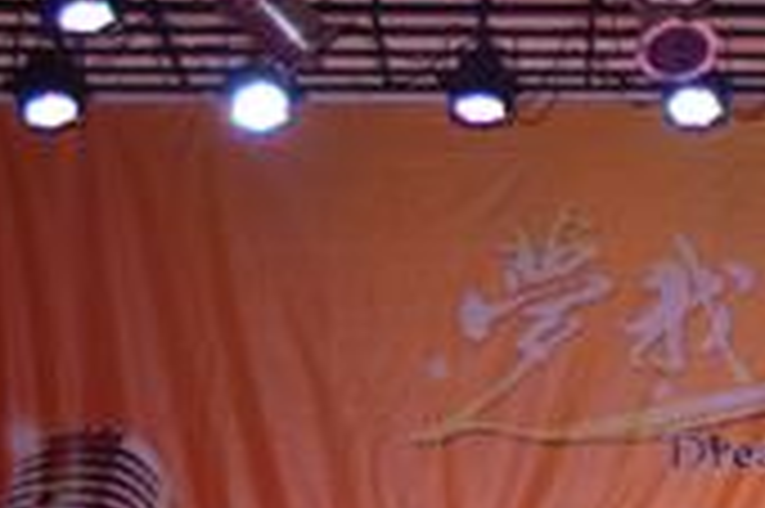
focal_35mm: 176
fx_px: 3744
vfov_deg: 7.7
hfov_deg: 11.0
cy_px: 566
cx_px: 1310
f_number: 4
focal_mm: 25
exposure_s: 1/80
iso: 400
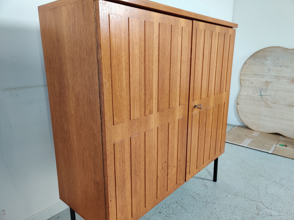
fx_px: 229
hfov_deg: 65.3
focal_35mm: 27
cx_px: 147
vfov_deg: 51.4
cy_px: 110
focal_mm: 4.75
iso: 160
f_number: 1.65
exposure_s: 1/50
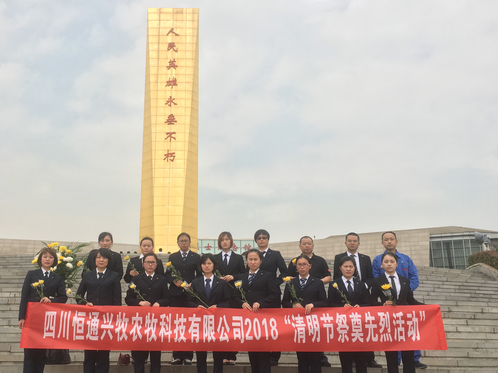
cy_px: 199
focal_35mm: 37
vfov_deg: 38.6
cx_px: 190
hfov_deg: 49.7
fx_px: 532
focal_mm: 4.15
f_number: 2.2
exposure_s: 1/1083
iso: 25
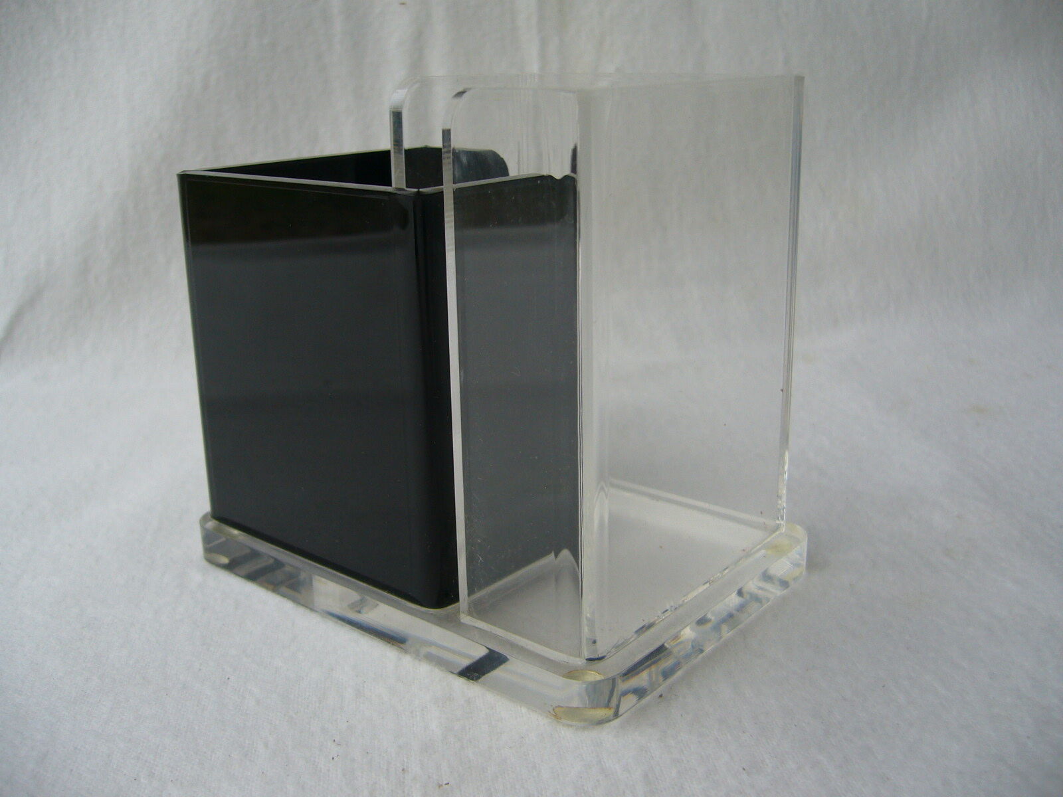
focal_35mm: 35
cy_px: 398
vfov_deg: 40.7
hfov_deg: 52.6
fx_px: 1075
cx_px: 532
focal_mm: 5.8
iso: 80
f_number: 2.8
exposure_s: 1/60
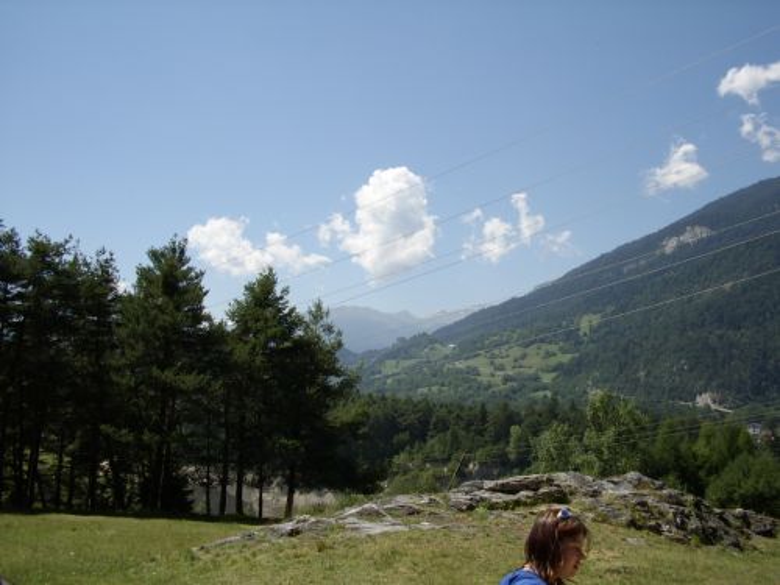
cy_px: 292
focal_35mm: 30
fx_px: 676
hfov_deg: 60.0
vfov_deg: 46.8
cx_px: 390
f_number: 4.1
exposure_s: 1/841
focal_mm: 5.8
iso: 71
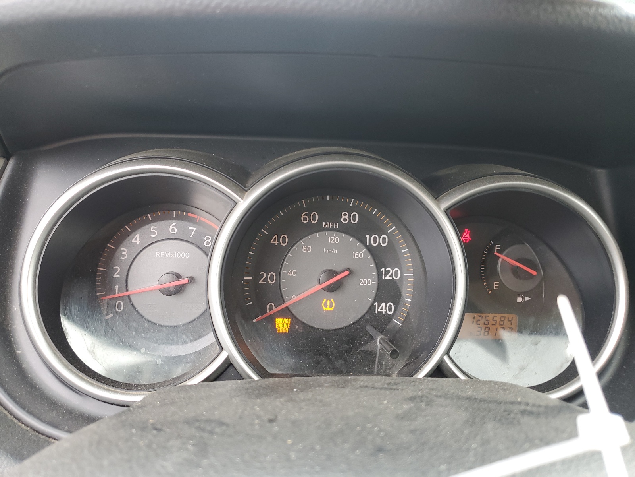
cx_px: 318
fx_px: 477
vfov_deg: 53.1
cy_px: 238
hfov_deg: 67.3
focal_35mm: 26
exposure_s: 1/60.2
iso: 60
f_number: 1.5
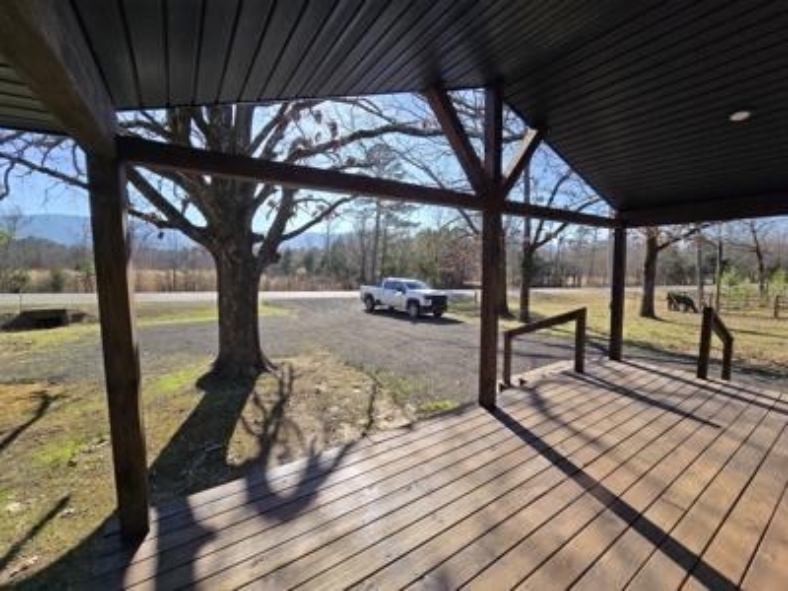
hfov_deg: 106.2
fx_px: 296
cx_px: 394
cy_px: 296
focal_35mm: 13
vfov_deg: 89.9
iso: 50
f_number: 2.2
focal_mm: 2.2
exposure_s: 1/1290
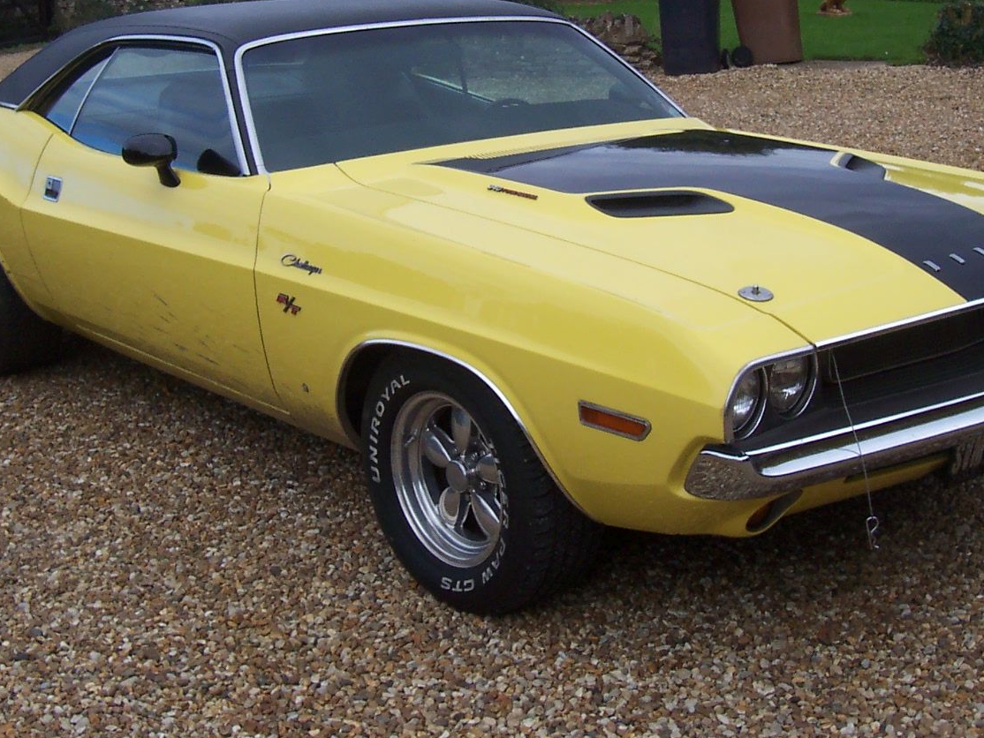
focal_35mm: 55
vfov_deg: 26.5
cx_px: 515
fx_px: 1564
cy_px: 260
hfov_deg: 34.9
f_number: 5.6
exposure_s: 1/350
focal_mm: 5.6
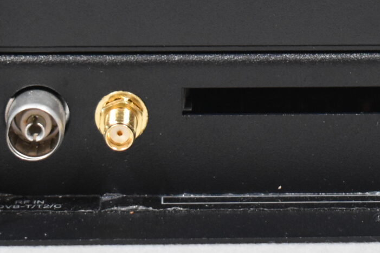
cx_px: 265
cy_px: 27
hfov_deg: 10.7
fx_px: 2024
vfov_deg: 7.1
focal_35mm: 192
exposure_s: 1/125
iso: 1100
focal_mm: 35
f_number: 4.5
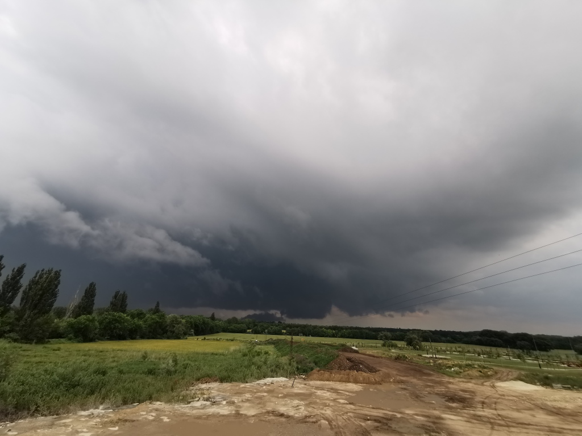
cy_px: 218
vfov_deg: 78.1
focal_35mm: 16
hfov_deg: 94.5
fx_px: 269
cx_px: 291
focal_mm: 2.35
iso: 50
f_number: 2.2
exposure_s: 1/1121
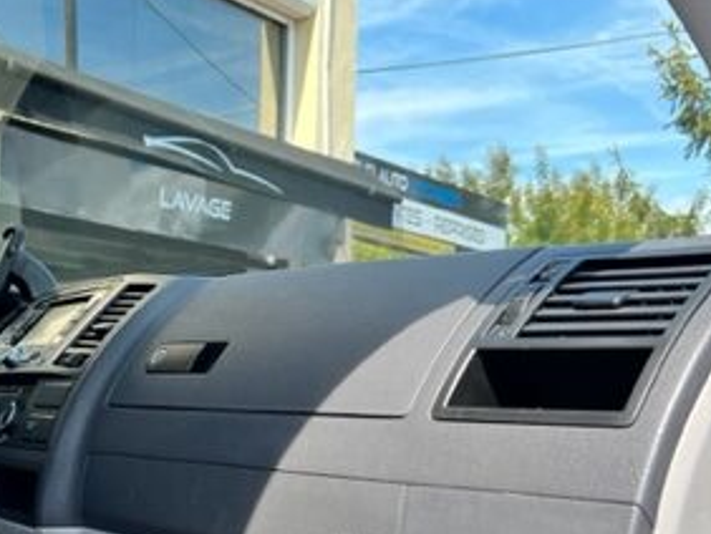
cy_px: 423
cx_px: 66
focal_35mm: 59
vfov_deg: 24.5
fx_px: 1213
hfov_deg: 31.1
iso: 50
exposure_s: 1/894
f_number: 1.5
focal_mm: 5.7
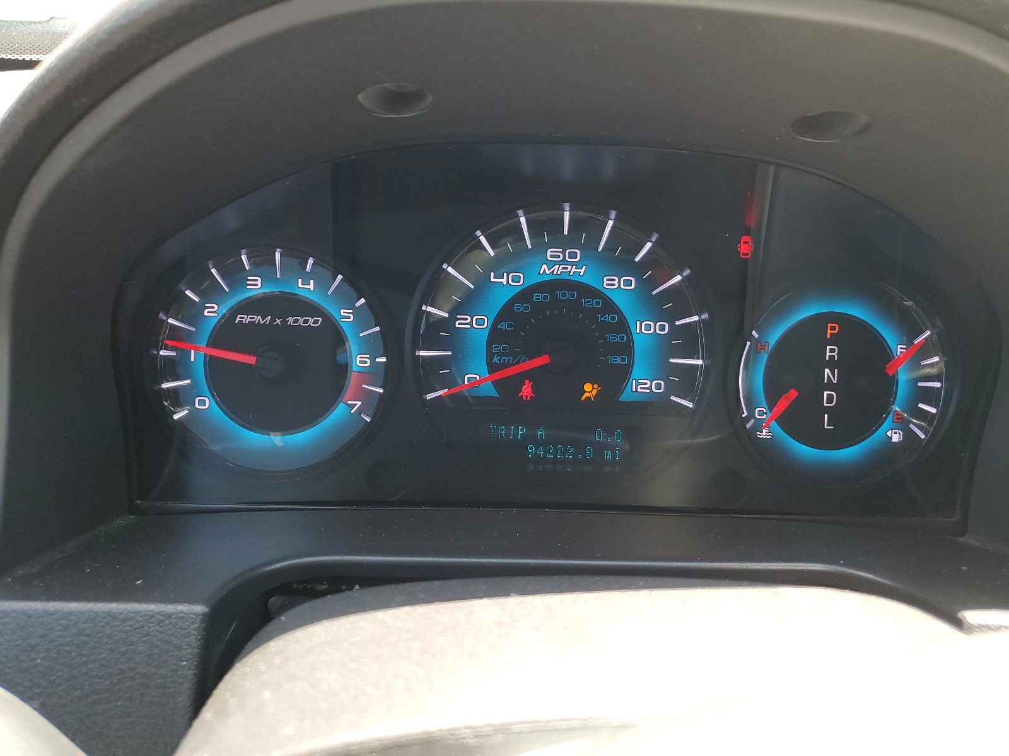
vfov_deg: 53.1
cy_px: 378
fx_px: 758
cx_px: 504
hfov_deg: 67.3
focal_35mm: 26
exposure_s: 1/120
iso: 60
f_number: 1.5
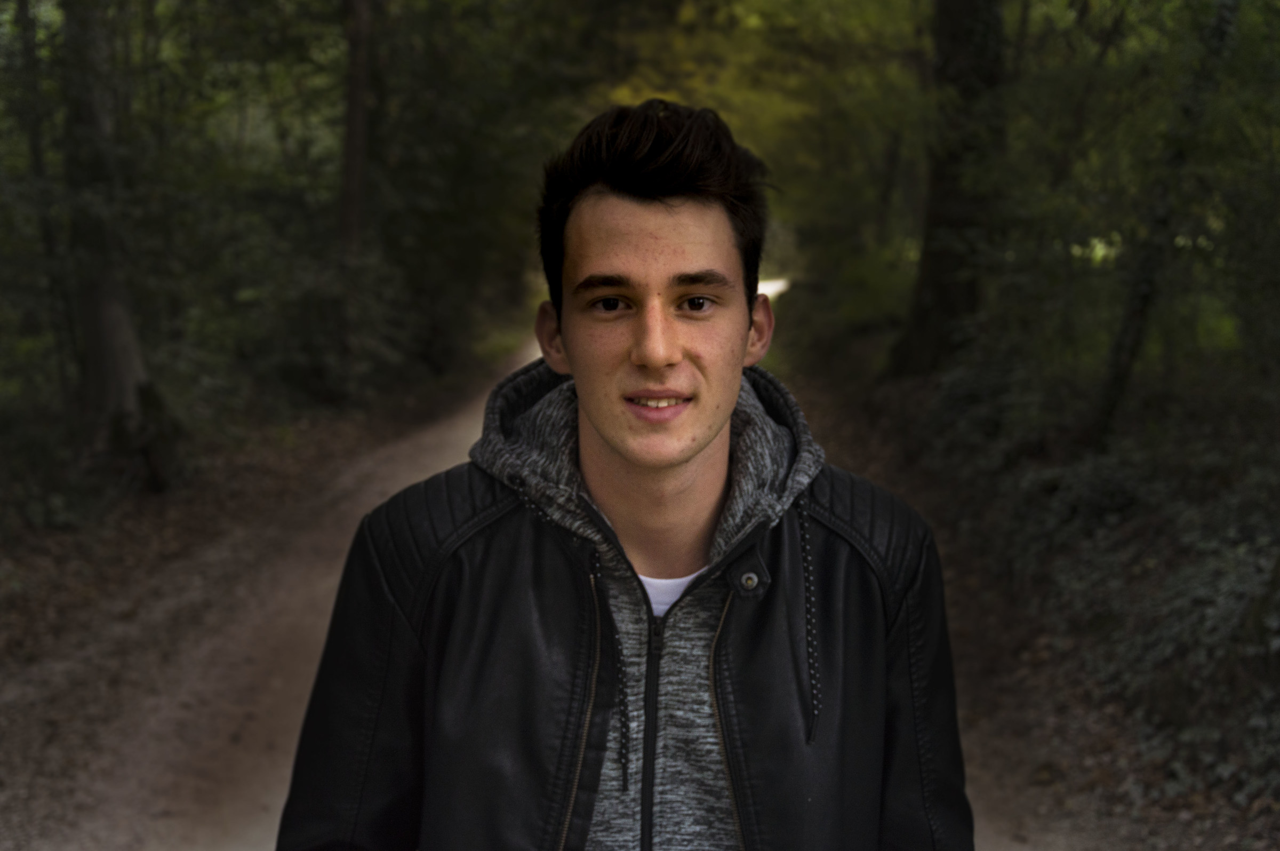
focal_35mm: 52
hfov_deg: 37.9
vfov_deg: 25.7
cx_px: 640
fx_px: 1865
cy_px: 426
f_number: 4.5
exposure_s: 1/100
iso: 400
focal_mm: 35
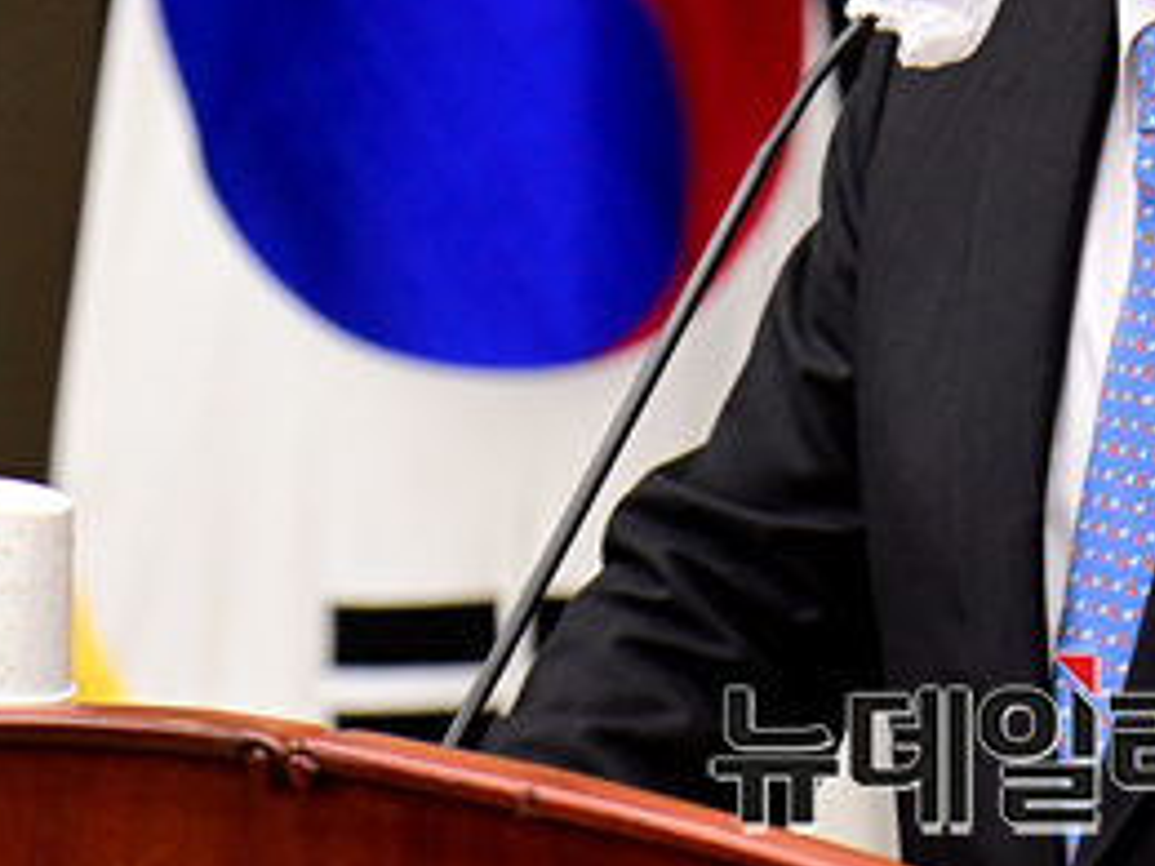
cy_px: -20
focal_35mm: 520
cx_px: 960
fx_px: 17350
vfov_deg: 2.9
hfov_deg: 3.8
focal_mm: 220
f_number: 6.3
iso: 5000
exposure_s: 1/320
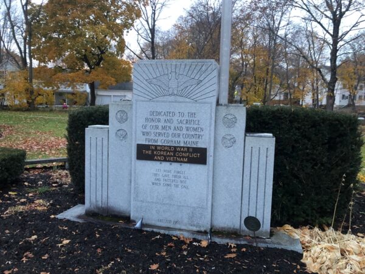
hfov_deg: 63.4
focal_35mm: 28
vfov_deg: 49.7
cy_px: 137
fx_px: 295
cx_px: 182
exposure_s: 1/6
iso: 80
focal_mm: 3.99
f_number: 1.8
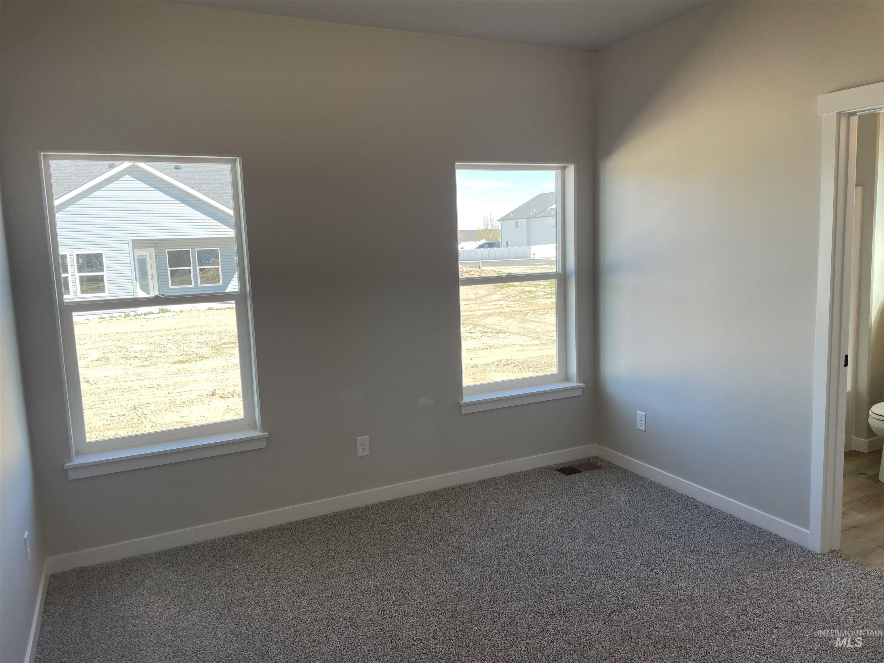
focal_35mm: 26
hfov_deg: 67.3
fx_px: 664
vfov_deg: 53.1
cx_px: 442
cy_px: 332
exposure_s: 1/216
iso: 32
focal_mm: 4.2
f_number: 1.6
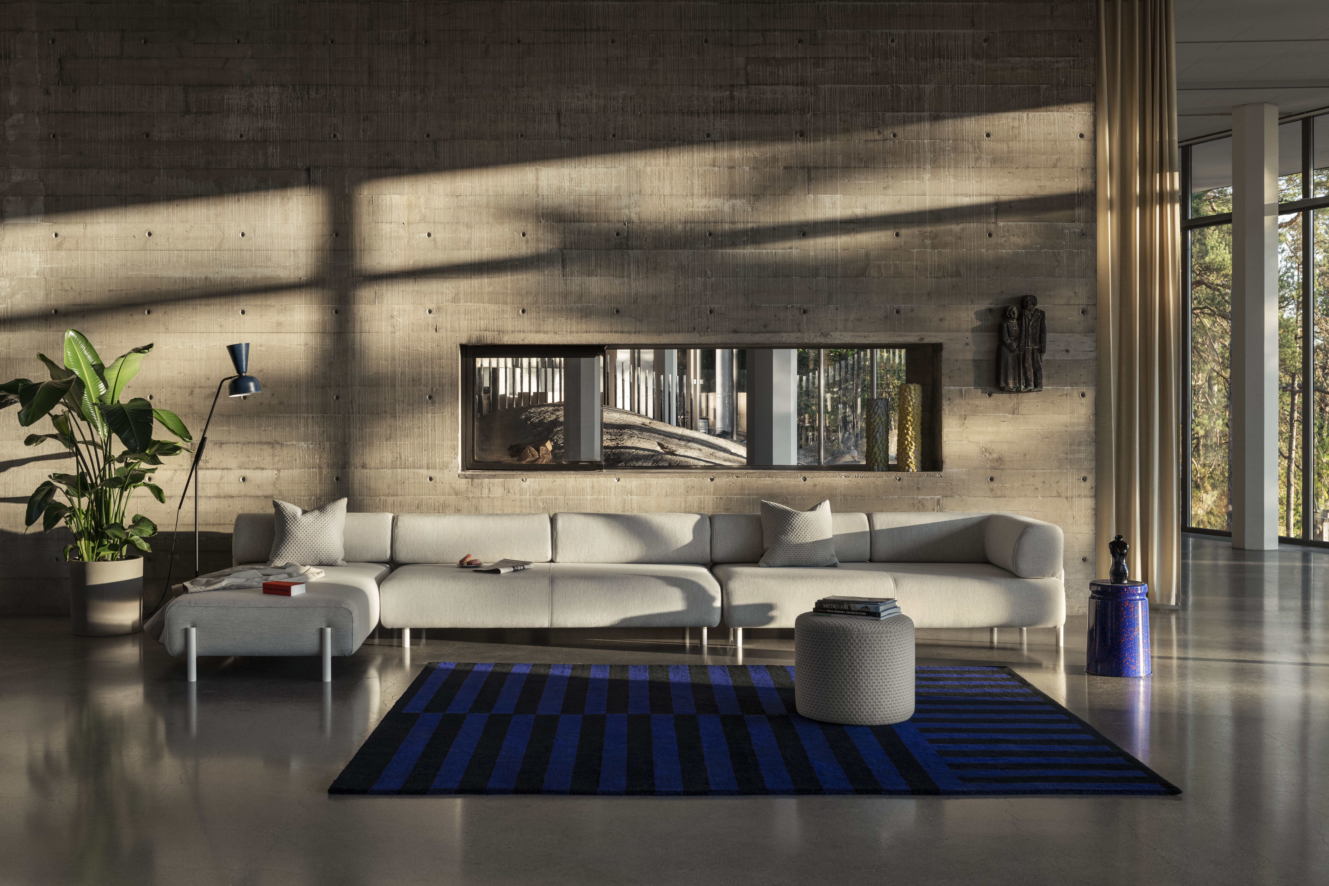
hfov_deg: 50.7
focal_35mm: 38
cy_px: 443
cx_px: 664
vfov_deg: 35.1
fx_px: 1403
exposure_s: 1/30
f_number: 8
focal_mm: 38
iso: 160
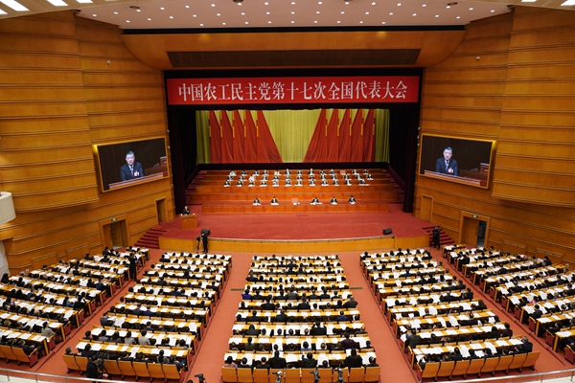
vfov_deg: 53.1
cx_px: 288
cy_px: 192
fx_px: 383
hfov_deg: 73.7
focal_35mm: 24
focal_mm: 24
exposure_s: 1/160
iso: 1600
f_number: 4
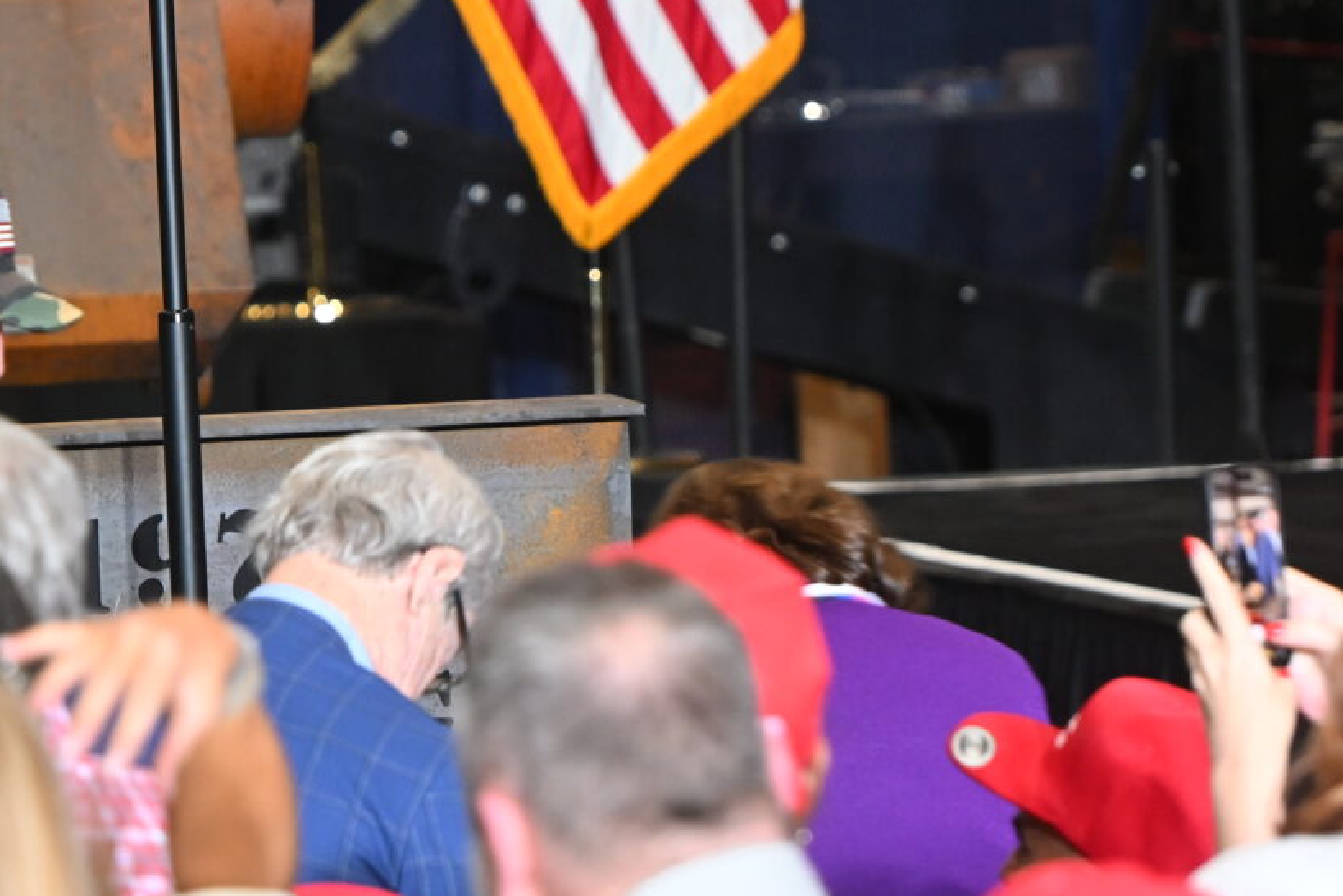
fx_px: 21682
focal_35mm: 581
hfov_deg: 3.5
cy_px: -126
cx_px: -292
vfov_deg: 2.4
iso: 720
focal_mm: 155
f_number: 5.6
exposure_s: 1/60
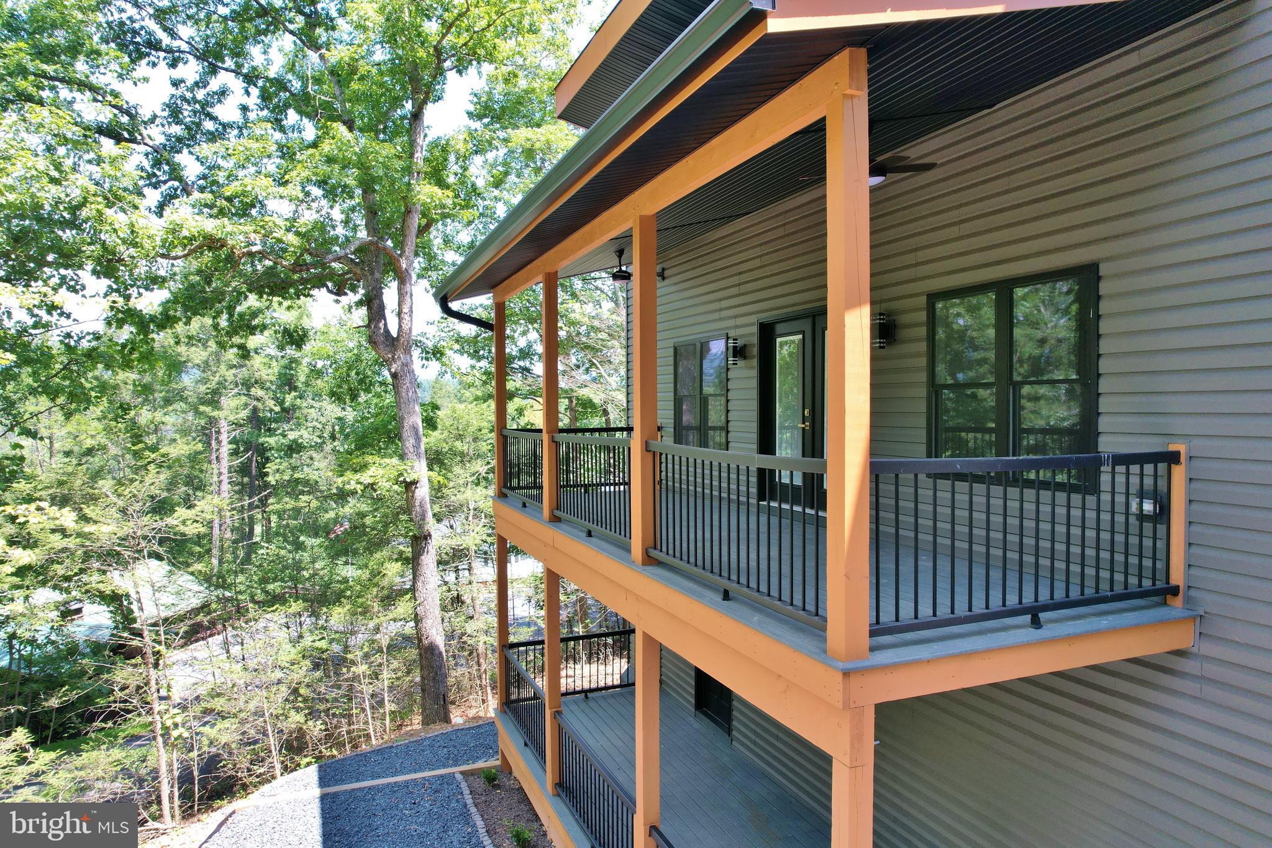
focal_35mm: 22
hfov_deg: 78.6
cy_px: 424
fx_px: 777
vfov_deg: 57.2
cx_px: 636
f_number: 2.8
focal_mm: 8.38
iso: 100
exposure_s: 1/250
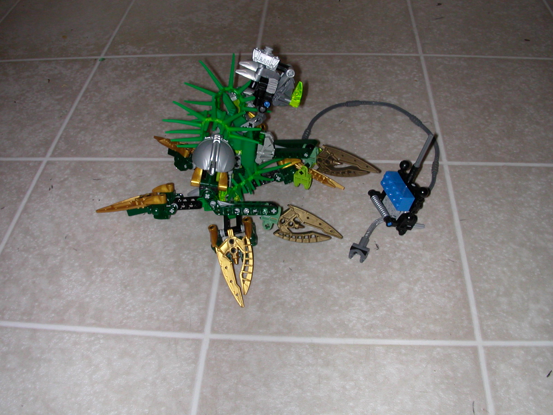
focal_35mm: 37
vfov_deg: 38.7
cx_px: 276
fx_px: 591
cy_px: 208
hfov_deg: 50.1
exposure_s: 1/59.9
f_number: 4.5
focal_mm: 5.6
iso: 100
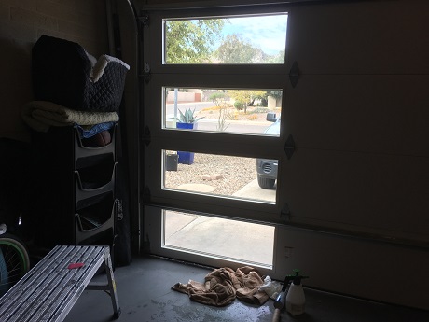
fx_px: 359
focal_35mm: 29
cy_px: 161
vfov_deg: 48.2
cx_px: 214
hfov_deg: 61.7
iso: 25
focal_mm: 4.15
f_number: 2.2
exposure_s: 1/30
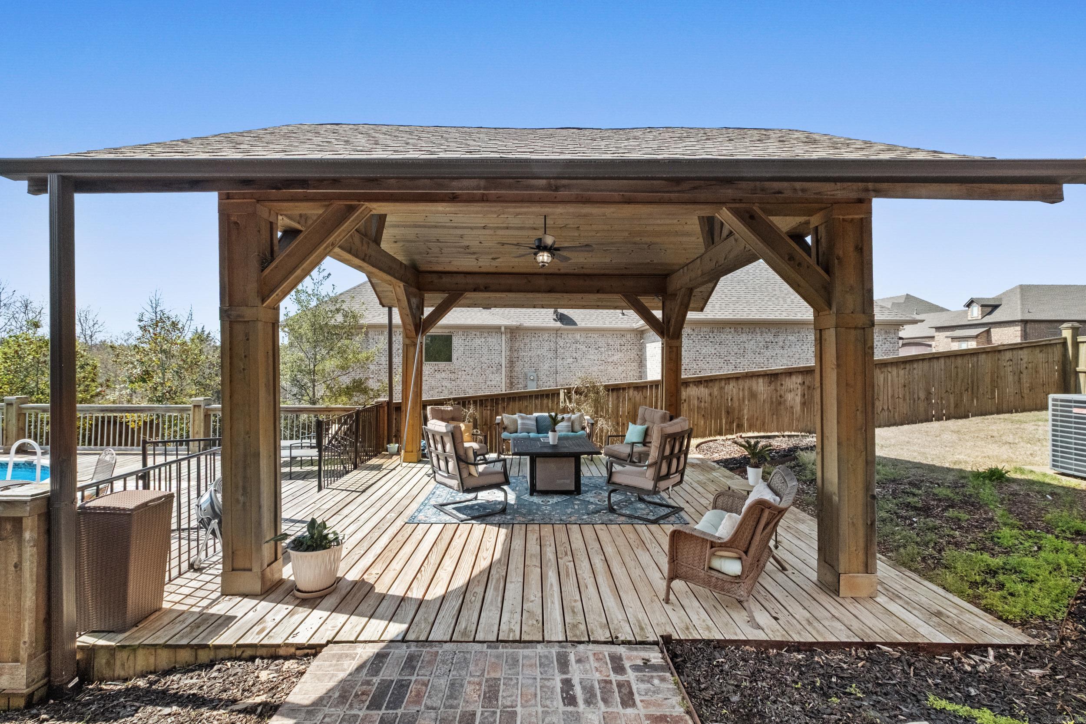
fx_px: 452
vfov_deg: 77.3
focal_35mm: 15
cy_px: 362
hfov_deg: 100.4
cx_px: 543
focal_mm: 10
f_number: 8
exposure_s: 1/400
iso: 800
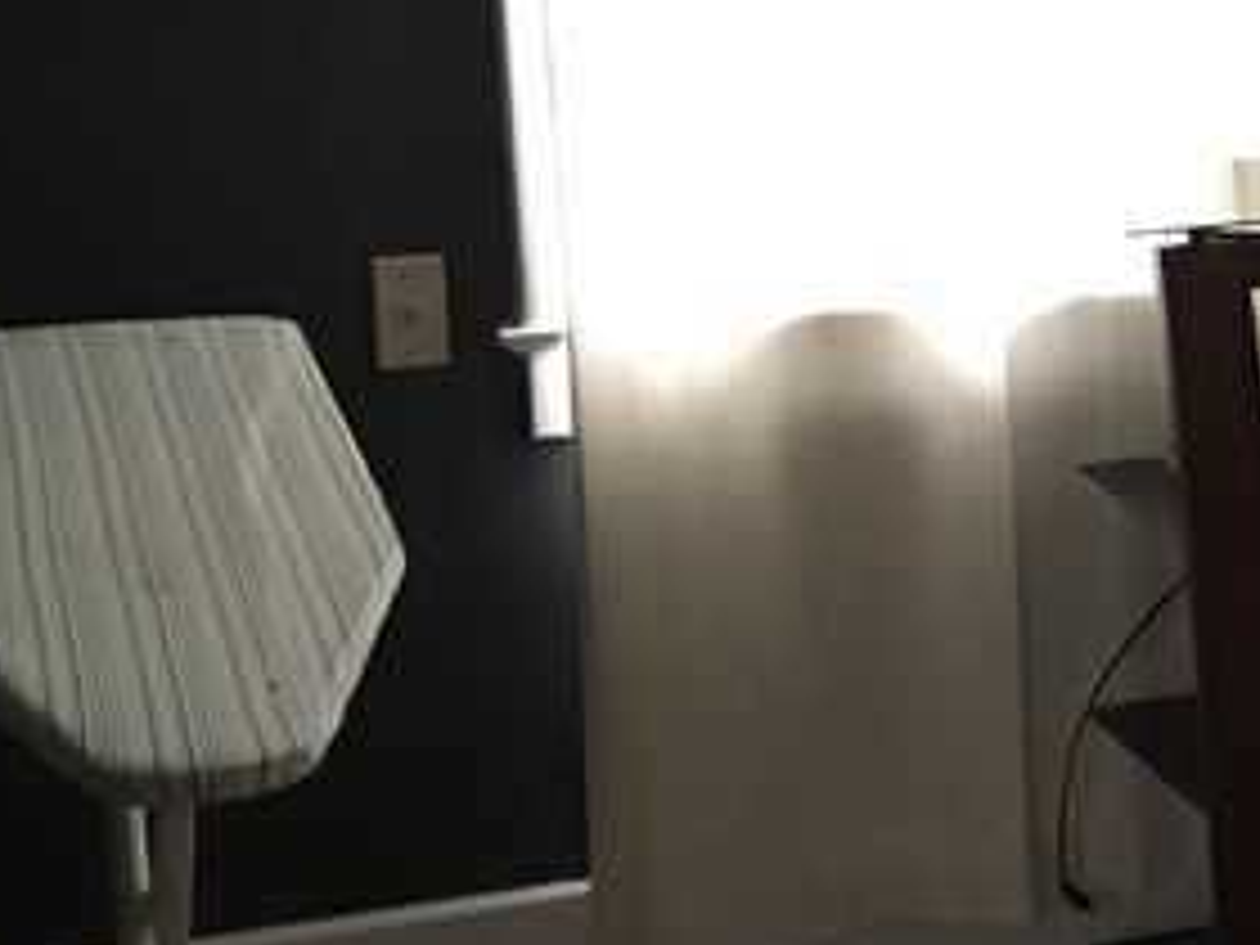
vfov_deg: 13.9
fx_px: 3858
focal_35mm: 106
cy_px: 279
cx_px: 1737
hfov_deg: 17.2
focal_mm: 4.15
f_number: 2.2
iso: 200
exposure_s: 1/17
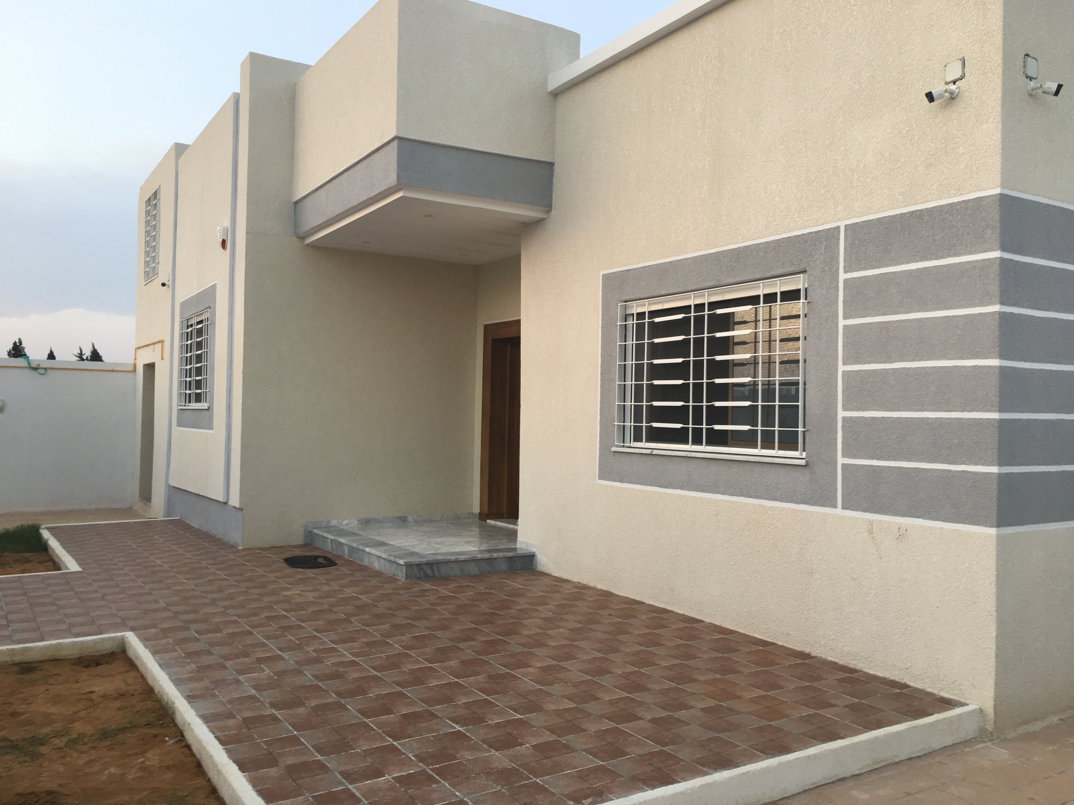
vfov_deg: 48.2
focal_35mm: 29
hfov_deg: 61.7
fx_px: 900
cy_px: 402
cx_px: 537
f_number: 2.2
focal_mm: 4.15
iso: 32
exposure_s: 1/50
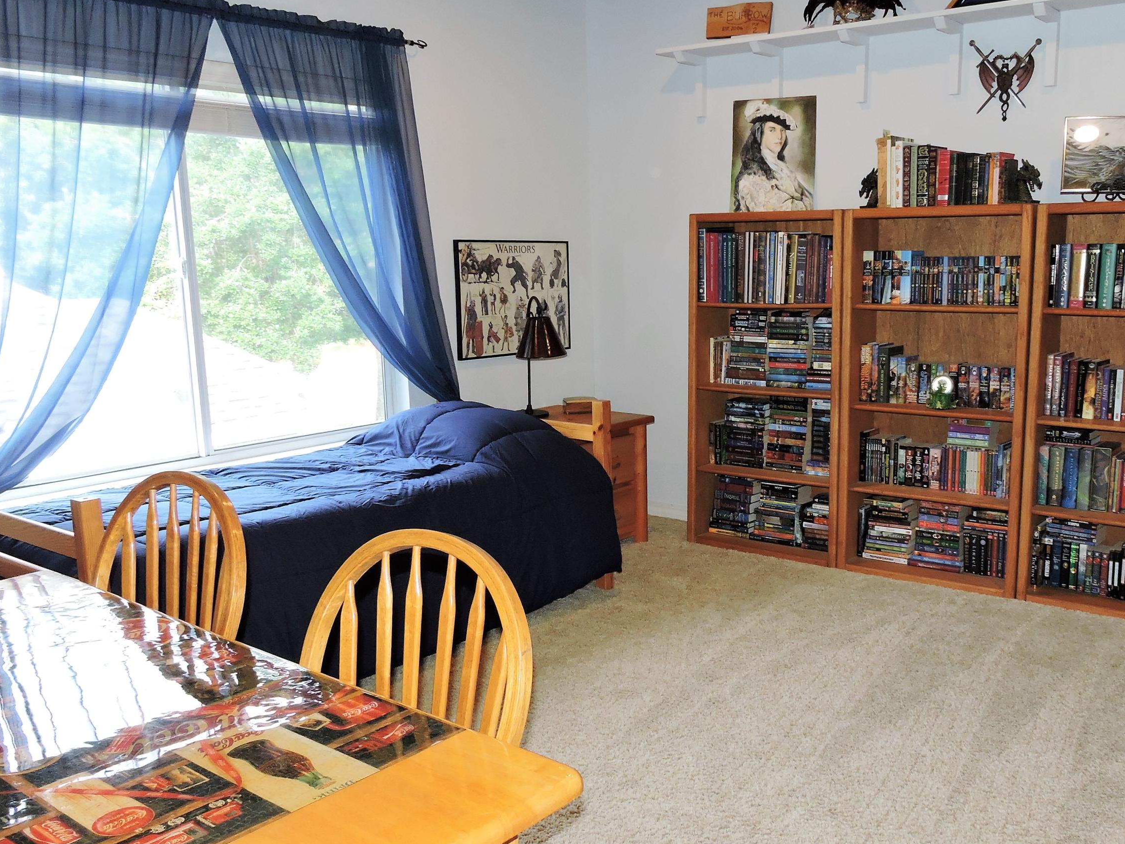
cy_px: 463
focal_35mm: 32
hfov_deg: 56.5
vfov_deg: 44.1
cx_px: 660
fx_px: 1040
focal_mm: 4.3
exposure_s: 1/30
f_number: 3.3
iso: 200
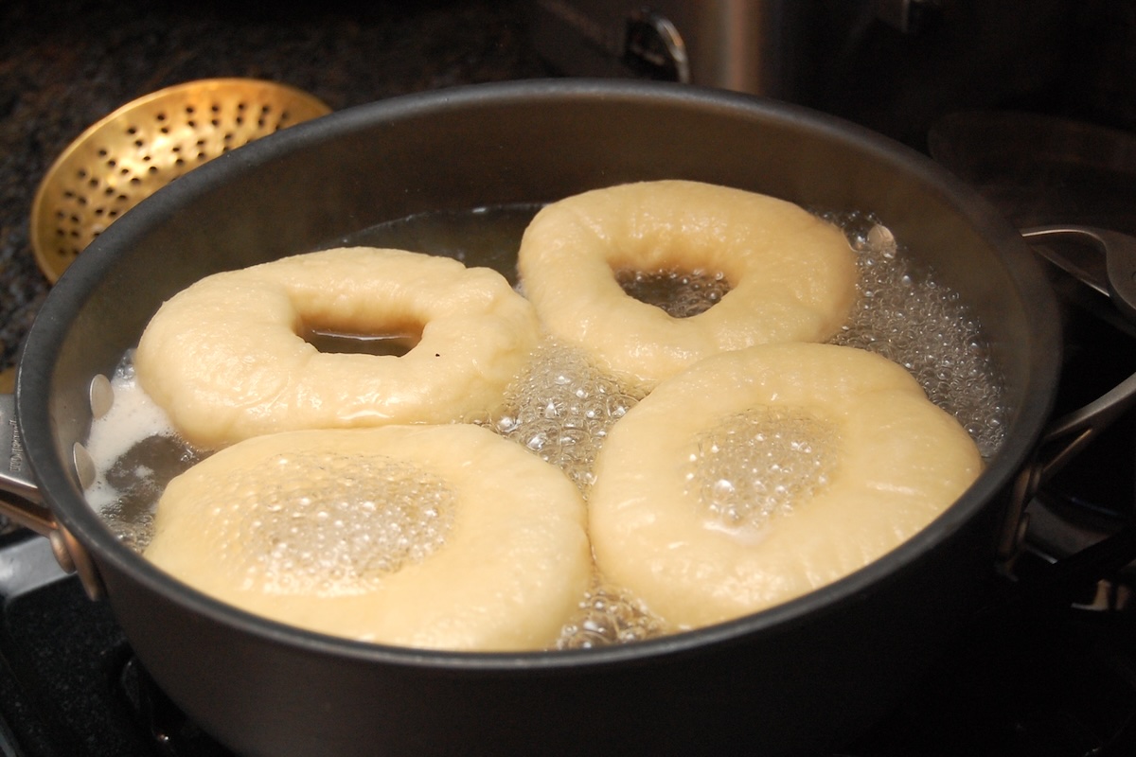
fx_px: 1893
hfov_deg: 33.4
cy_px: 378
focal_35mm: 60
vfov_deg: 22.6
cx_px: 568
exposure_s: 1/60
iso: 800
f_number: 5
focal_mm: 40
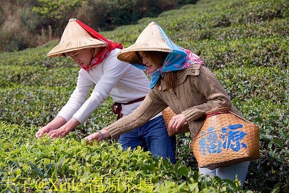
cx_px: 144
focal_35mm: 100
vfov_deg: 13.7
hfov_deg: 20.4
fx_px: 803
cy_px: 96
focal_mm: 100
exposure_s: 1/320
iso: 100
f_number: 7.1
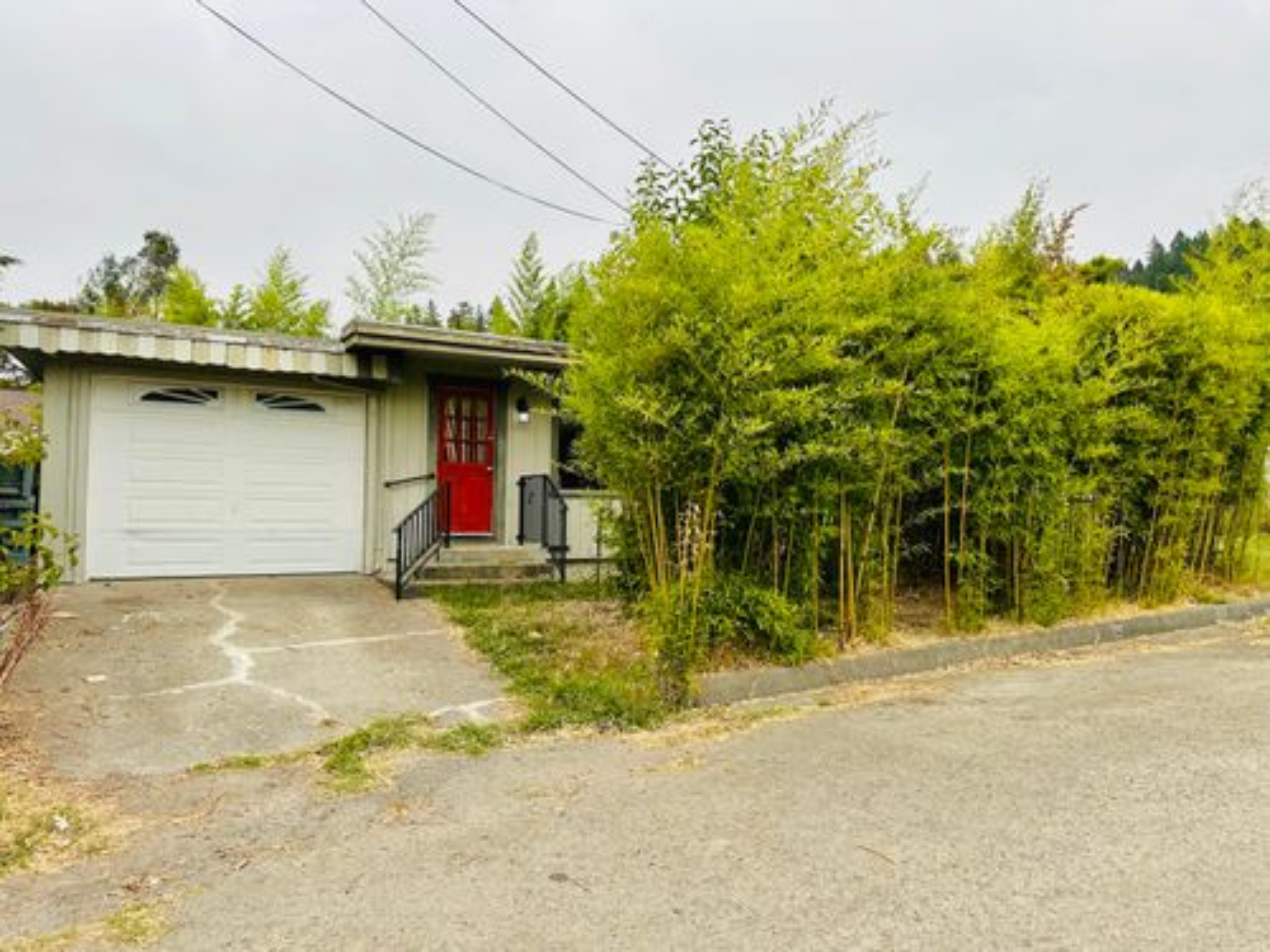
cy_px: 476
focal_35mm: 24
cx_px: 635
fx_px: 881
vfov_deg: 56.8
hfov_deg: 71.6
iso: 80
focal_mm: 6.86
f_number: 1.78
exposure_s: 1/650
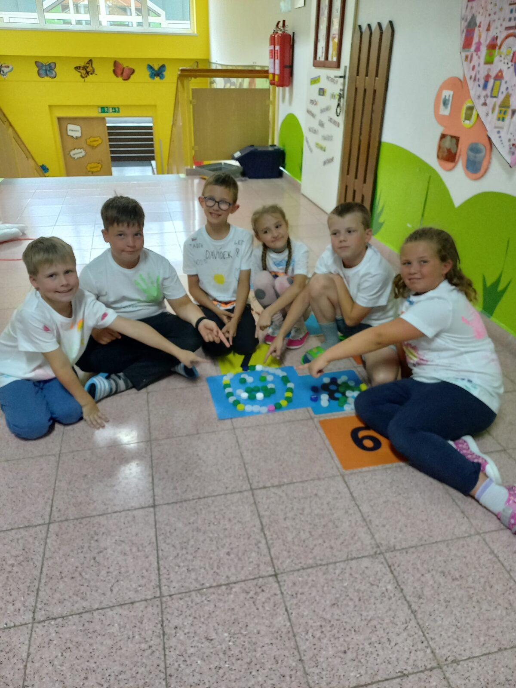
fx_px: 497
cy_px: 344
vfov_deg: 69.4
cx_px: 258
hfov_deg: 54.9
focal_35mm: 25
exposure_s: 1/33
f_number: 1.8
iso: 400
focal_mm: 4.65
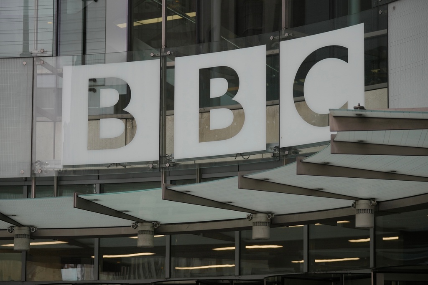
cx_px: 214
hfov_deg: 18.8
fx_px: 1296
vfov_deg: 12.6
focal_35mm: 109
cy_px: 142
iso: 400
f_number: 2.8
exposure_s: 1/1000
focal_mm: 109
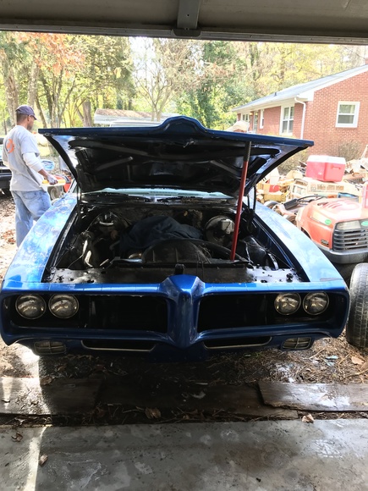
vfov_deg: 63.4
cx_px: 184
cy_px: 246
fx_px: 397
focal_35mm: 28
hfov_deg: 49.7
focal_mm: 3.99
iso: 32
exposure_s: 1/60
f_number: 1.8
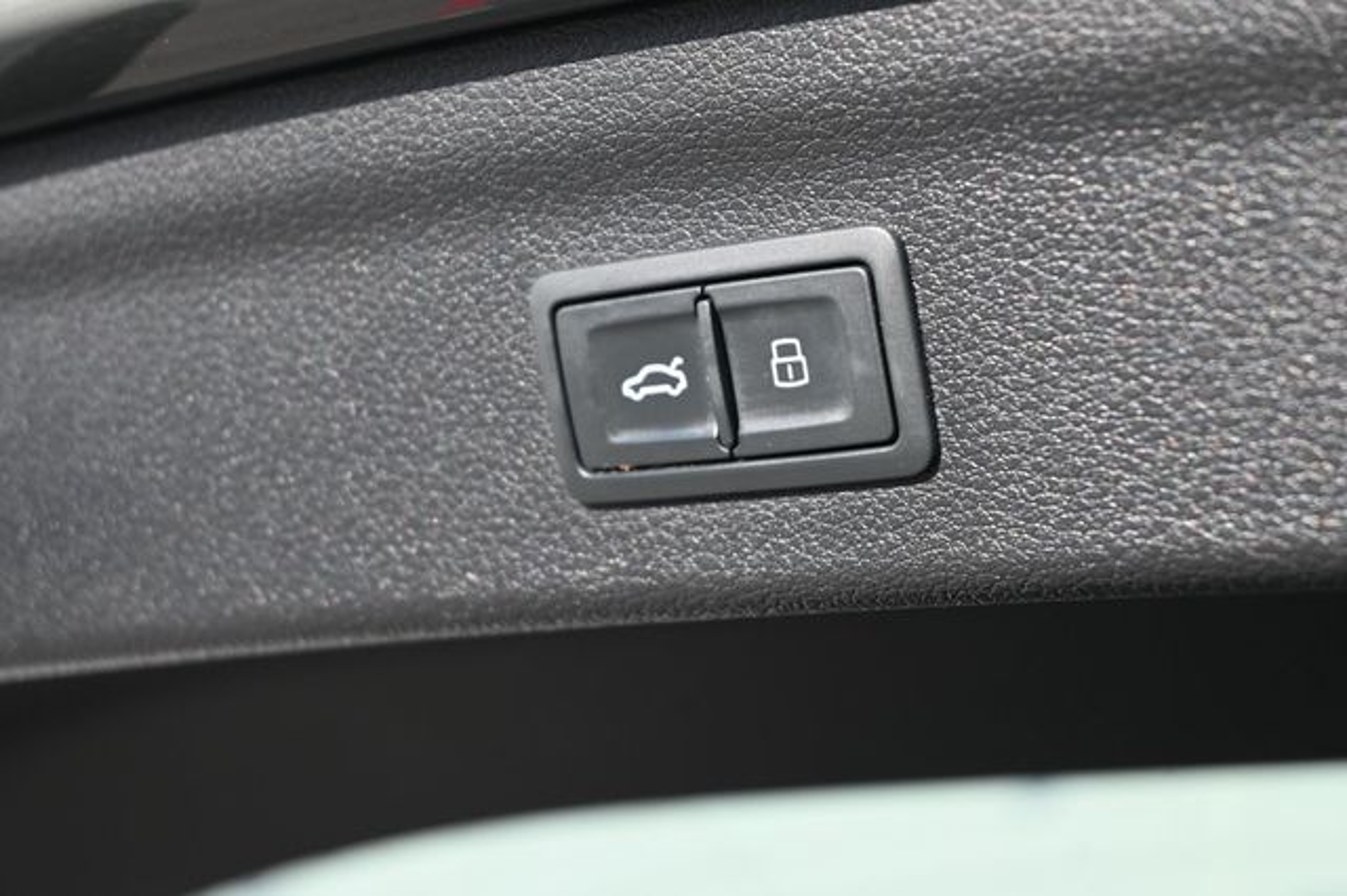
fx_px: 2805
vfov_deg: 18.2
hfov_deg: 27.0
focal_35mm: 75
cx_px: 674
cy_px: 448
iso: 400
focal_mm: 50
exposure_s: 1/160
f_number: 6.3
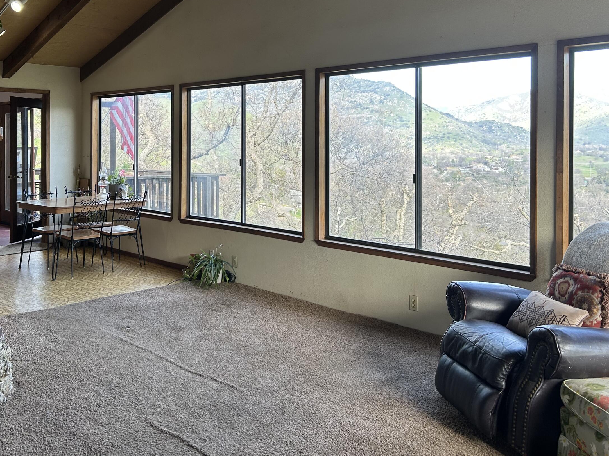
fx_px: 633
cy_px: 141
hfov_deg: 50.6
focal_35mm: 36
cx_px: 214
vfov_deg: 39.1
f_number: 1.5
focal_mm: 5.7
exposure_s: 1/141
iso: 32
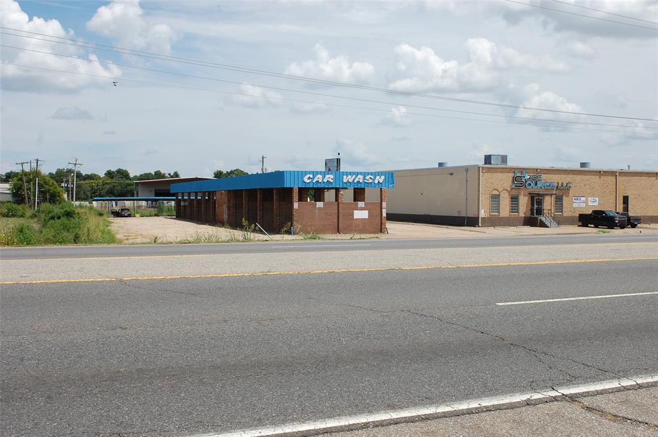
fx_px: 685
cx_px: 329
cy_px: 218
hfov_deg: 51.3
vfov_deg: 35.4
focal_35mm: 38
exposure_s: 1/400
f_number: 10
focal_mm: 25
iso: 200
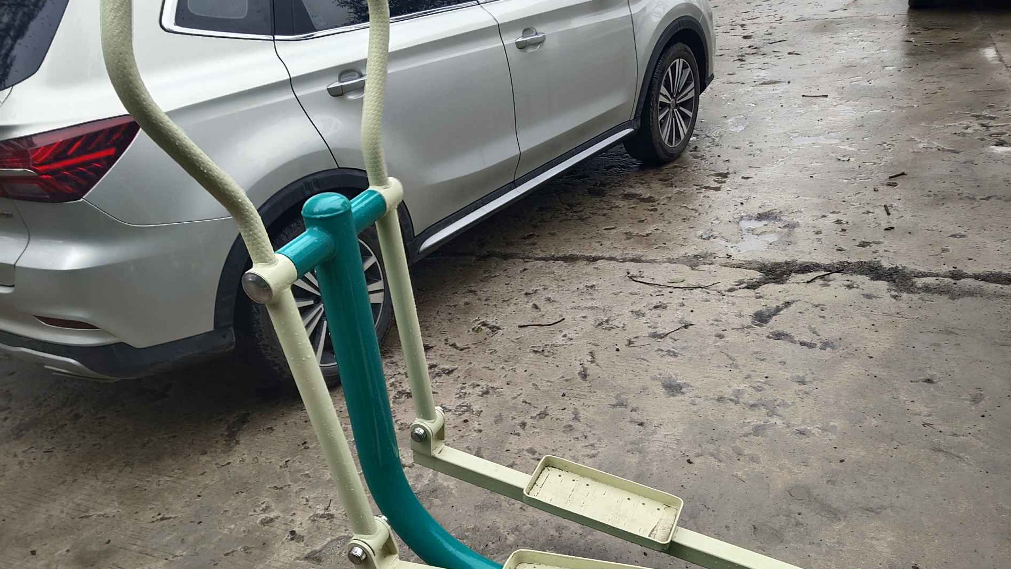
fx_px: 885
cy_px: 345
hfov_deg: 59.5
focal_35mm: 33
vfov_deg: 35.5
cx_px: 507
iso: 50
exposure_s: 1/1853
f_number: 1.79
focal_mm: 4.35
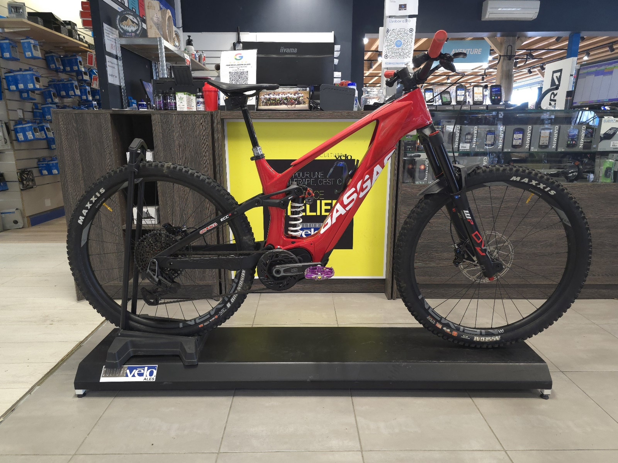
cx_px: 309
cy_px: 232
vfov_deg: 58.9
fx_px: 411
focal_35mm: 23
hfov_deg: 73.9
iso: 400
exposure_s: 1/50
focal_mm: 6.3
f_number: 1.7
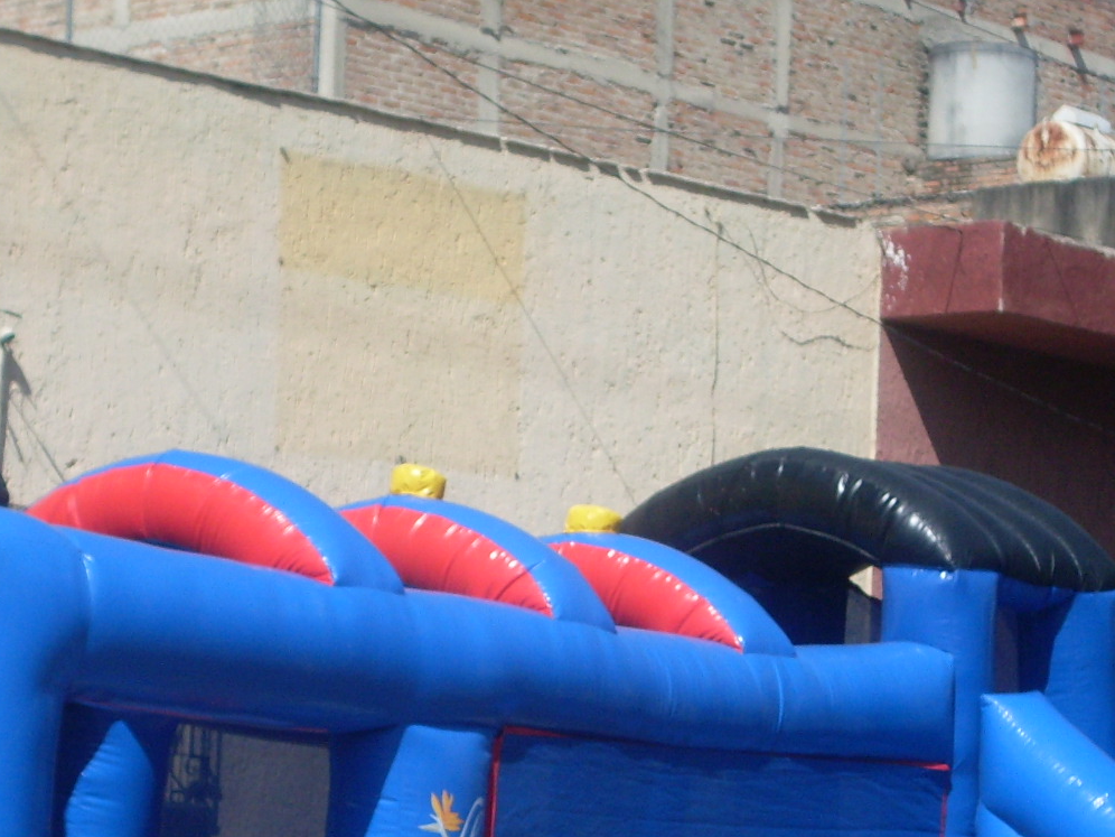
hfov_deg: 13.5
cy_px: 766
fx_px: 4703
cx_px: 561
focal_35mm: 146
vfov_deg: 10.1
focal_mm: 11.7
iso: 80
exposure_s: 1/1000
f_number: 3.7
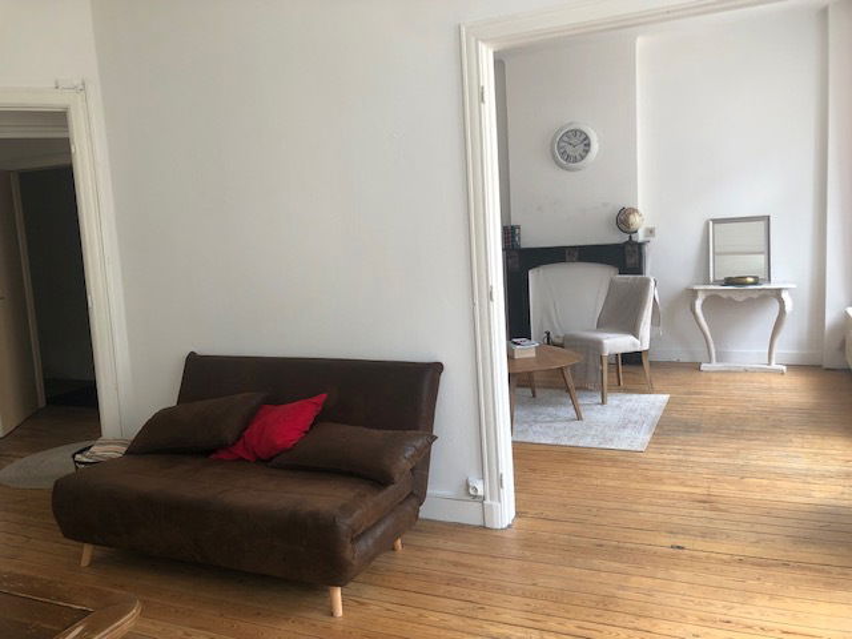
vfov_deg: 49.7
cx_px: 426
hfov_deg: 63.4
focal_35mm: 28
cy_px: 320
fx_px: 689
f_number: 1.8
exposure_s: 1/30
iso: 32
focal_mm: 3.99
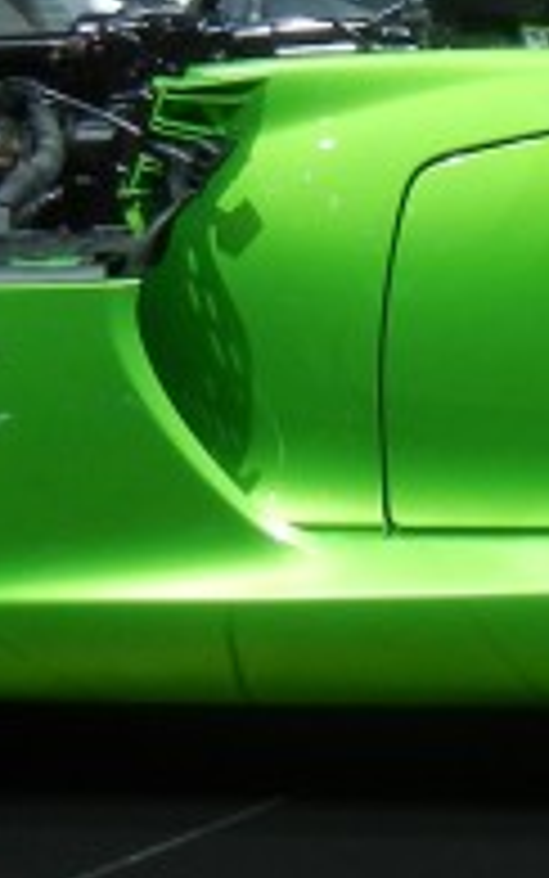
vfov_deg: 12.4
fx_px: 3995
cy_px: 50
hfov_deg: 7.7
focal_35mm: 167
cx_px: 922
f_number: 3.5
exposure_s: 1/70.5
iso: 167
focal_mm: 5.4
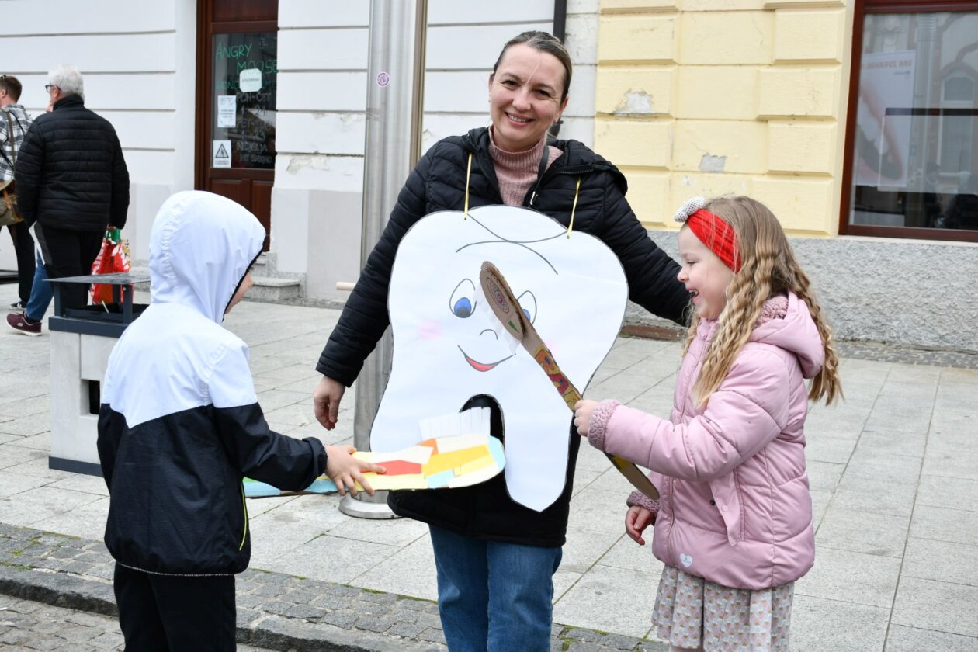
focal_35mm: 45
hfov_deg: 43.6
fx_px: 1222
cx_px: 489
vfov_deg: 29.9
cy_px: 326
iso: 200
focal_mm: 30
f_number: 7.1
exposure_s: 1/250
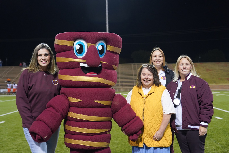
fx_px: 324
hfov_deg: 38.9
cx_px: 114
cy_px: 76
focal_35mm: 51
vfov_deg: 26.5
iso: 3200
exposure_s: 1/160
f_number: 4
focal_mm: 51
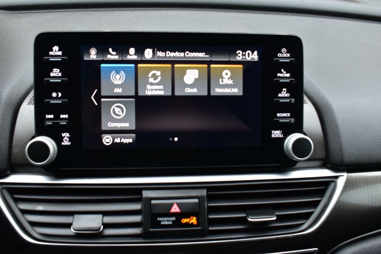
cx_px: 190
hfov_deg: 51.3
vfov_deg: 35.5
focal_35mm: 38
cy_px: 127
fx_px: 397
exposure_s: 1/20
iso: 400
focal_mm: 25
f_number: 6.3
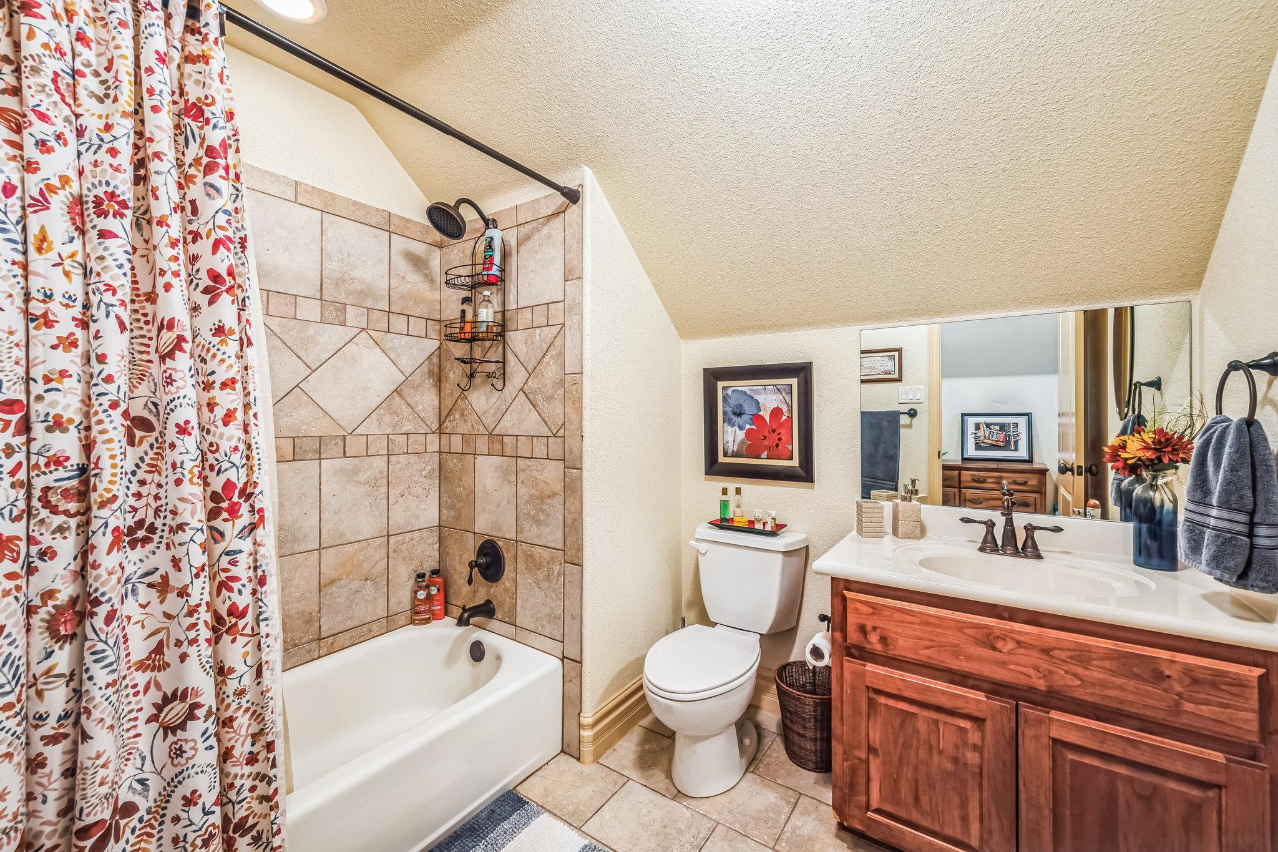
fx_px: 497
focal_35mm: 14
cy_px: 426
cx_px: 639
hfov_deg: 104.3
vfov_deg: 81.2
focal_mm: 14
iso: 100
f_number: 8
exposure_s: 1/2
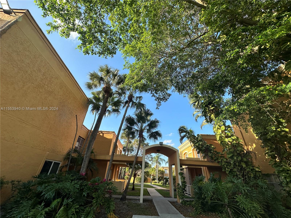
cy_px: 109
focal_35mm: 14
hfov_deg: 102.1
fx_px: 118
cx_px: 146
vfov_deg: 85.7
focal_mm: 2.22
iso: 40
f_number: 2.2
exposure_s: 1/658
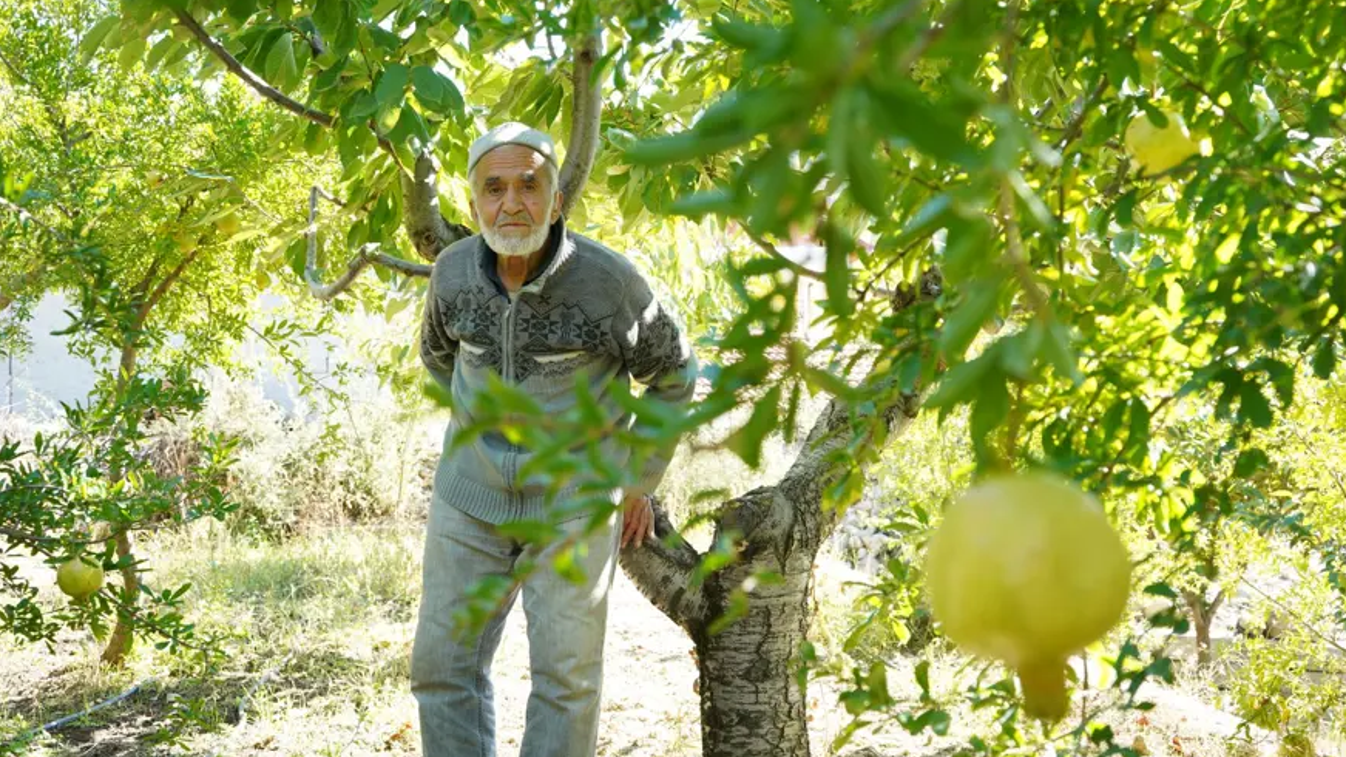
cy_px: 358
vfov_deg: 32.0
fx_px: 1320
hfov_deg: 54.0
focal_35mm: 37
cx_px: 675
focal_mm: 35
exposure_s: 1/40
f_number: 5.6
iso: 160
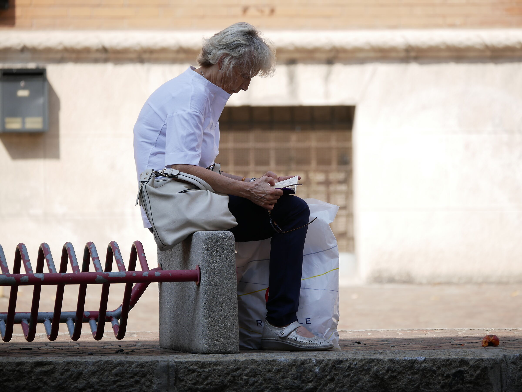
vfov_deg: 3.7
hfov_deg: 5.0
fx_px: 6034
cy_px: 196
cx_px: 261
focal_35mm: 400
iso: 200
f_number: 4
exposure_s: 1/800
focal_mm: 200
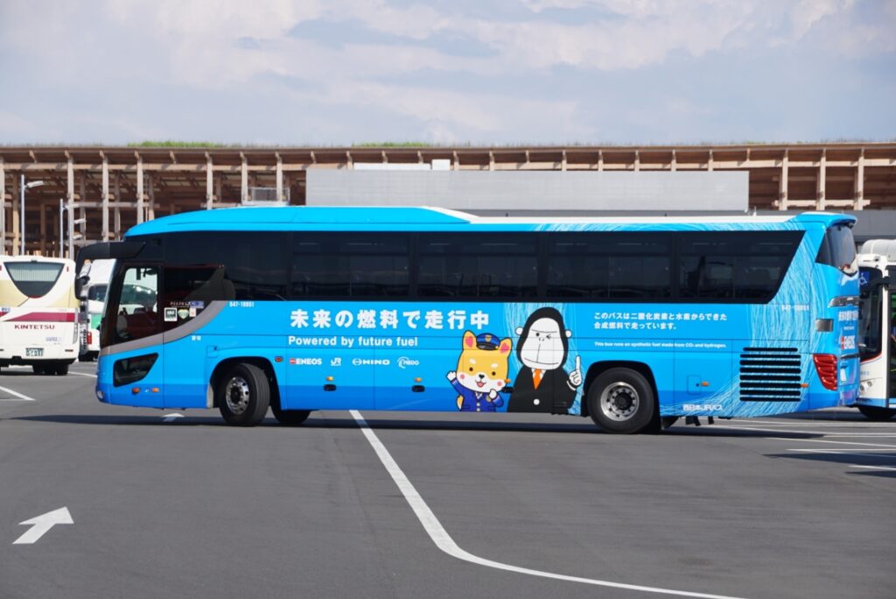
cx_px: 448
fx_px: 3362
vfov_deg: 10.2
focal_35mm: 135
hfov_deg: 15.2
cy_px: 300
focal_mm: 90
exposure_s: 1/320
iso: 100
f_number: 8
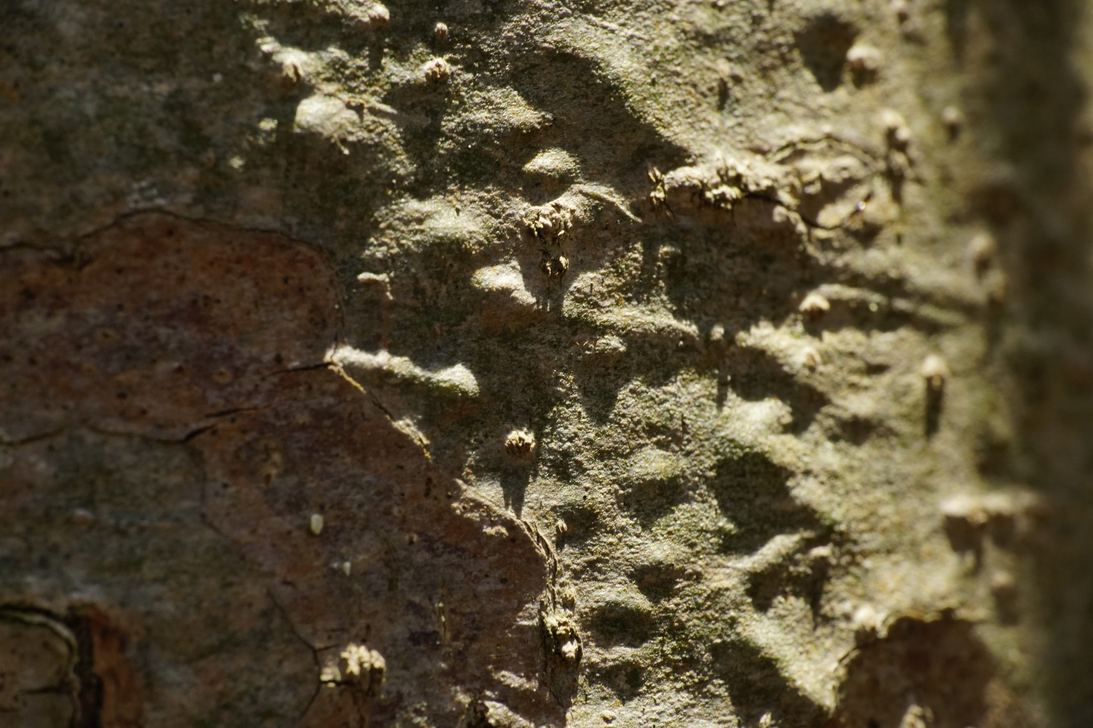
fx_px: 5419
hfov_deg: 11.5
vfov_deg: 7.7
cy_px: 364
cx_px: 546
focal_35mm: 178
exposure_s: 1/200
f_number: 16
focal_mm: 119
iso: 800
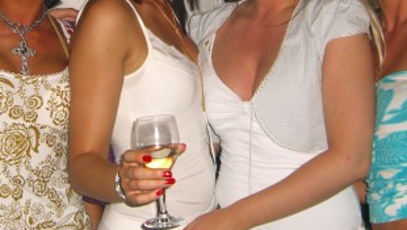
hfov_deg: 26.5
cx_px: 168
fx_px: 864
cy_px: 16
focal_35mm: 80
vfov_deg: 15.0
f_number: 2.8
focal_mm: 7.9
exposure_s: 1/60
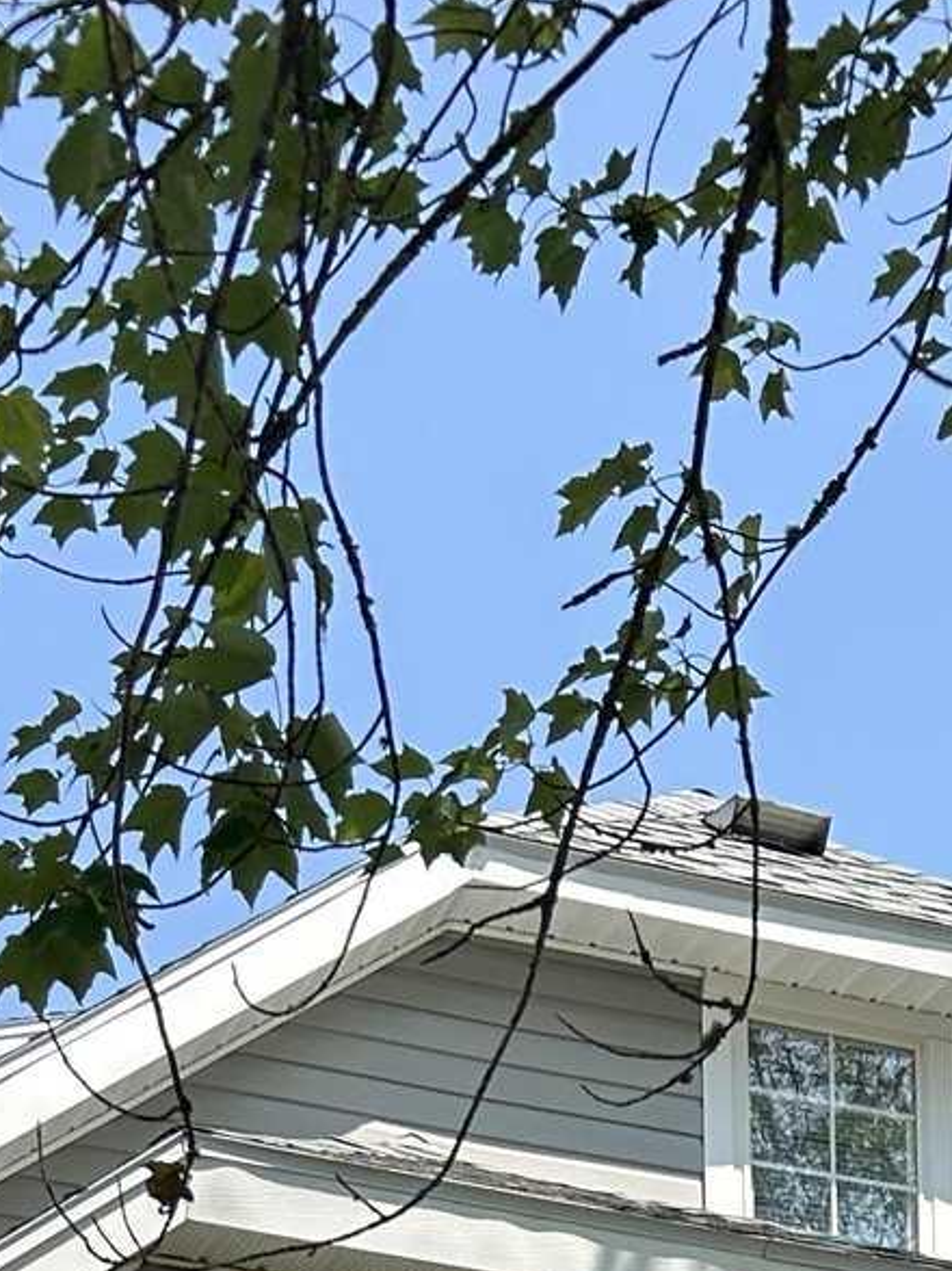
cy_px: 2308
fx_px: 3742
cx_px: 818
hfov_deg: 14.4
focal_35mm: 102
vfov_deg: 16.2
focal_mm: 5.7
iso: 50
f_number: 1.5
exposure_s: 1/2571
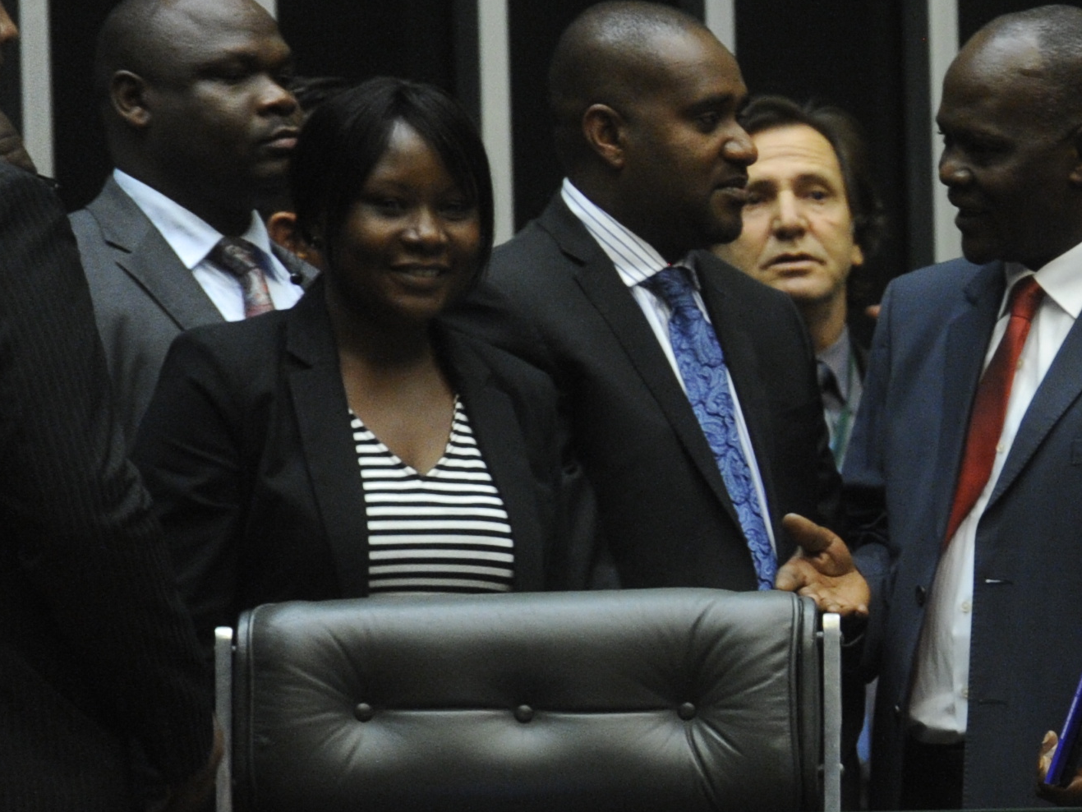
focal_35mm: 621
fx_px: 19413
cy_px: 688
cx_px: 1678
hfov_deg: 3.2
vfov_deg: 2.4
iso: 1600
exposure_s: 1/60
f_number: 2.8
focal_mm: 200
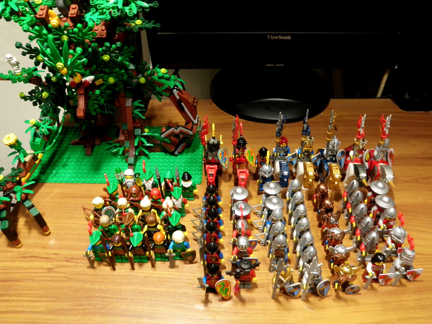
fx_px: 349
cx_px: 216
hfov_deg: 63.4
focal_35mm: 28
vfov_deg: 49.7
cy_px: 162
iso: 200
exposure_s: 1/5
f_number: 3.5
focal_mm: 5
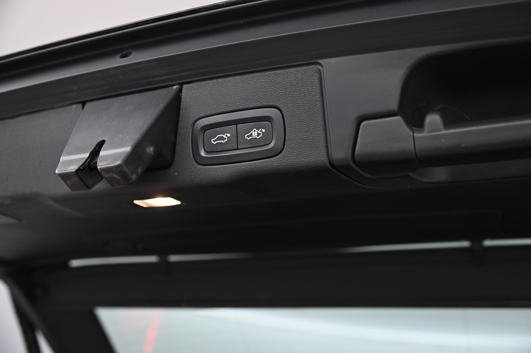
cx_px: 266
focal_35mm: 38
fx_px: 560
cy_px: 176
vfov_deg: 35.0
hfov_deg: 50.7
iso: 2000
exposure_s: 1/100
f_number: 4
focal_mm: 38
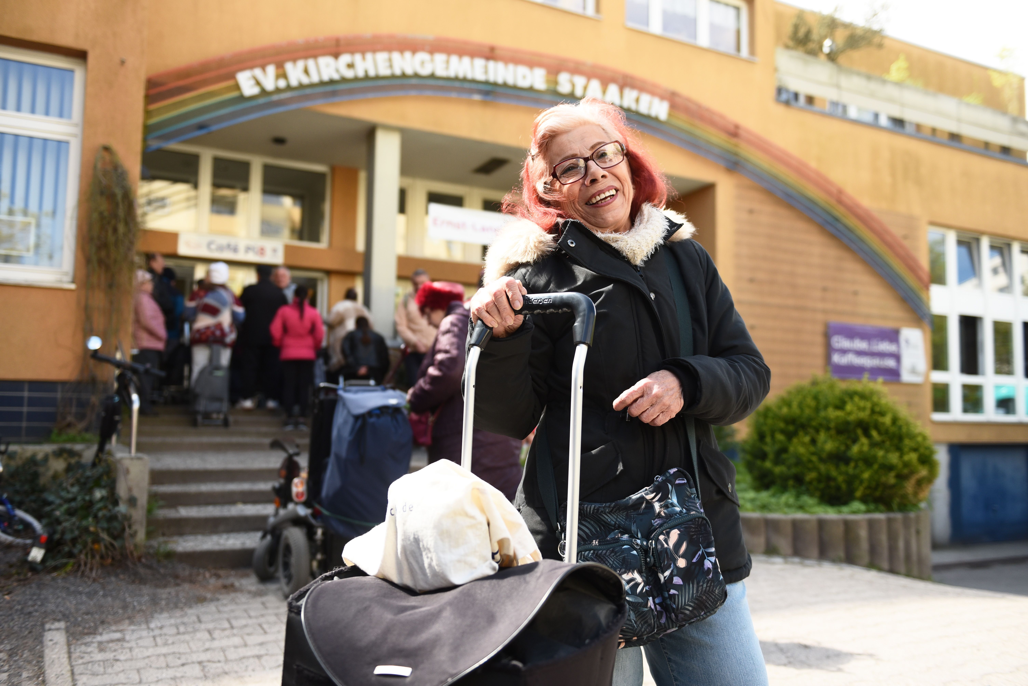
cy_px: 343
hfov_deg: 60.3
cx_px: 514
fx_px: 886
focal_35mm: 31
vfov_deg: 42.4
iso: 500
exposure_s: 1/2000
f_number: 2.8
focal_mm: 31
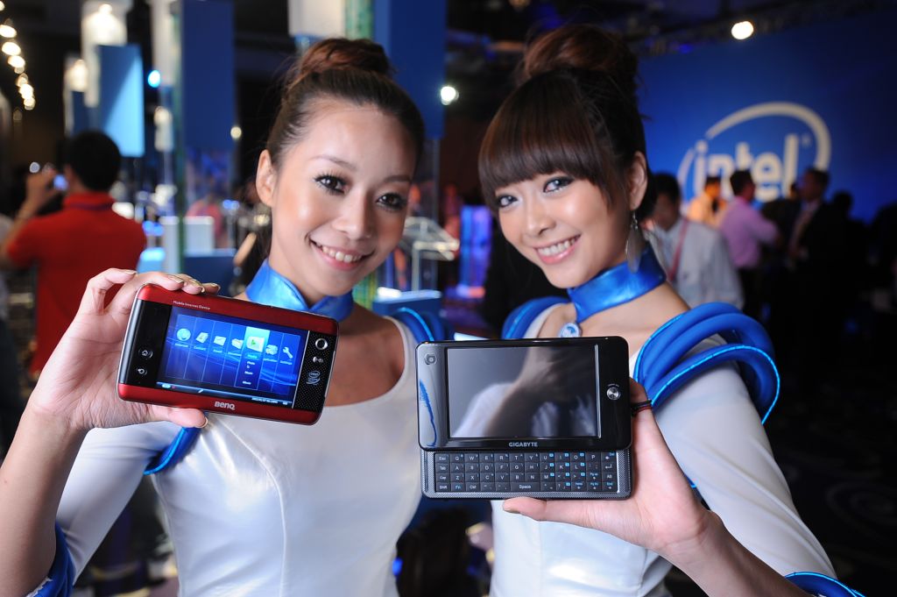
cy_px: 298
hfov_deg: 54.5
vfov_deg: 37.8
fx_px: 871
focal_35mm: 35
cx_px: 448
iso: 320
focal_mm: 35
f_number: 5
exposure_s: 1/25
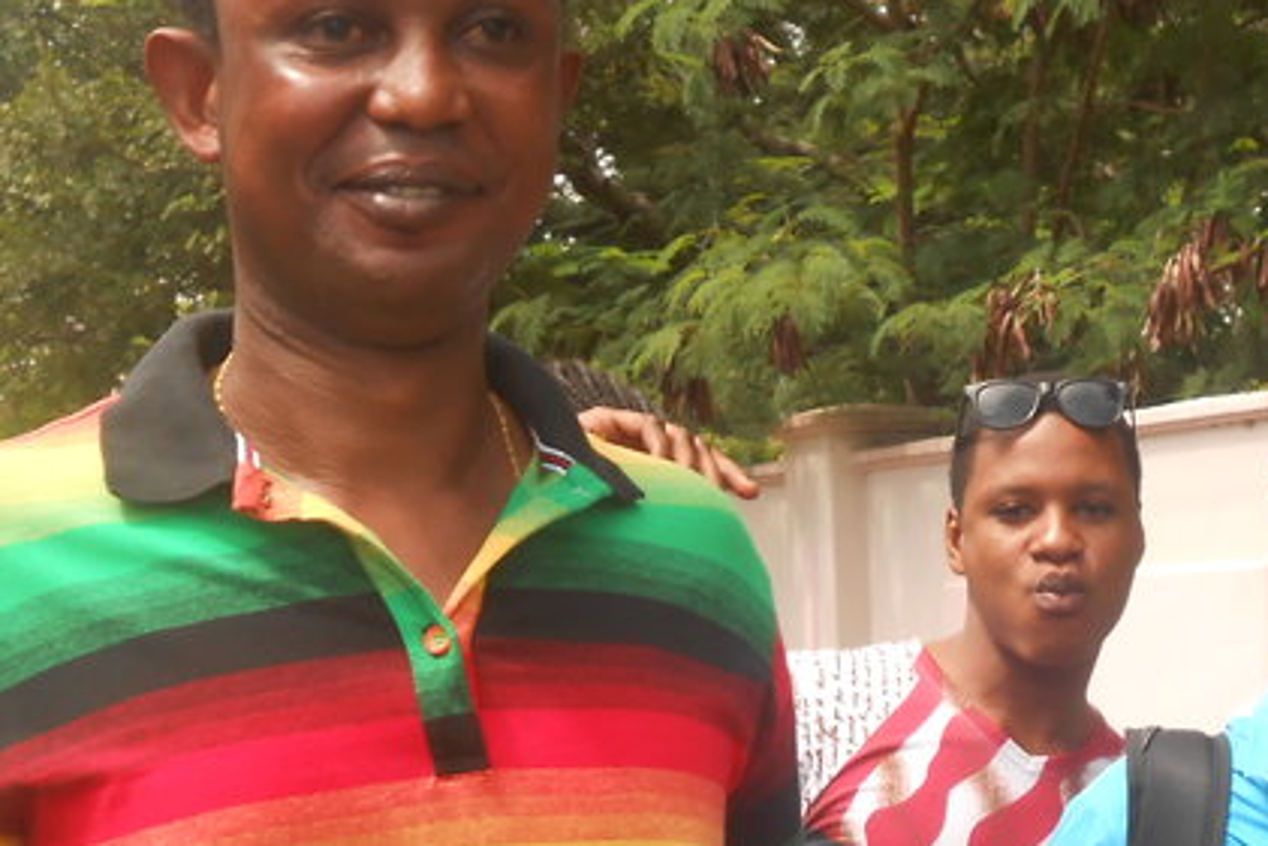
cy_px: 981
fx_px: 4369
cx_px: 578
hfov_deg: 16.5
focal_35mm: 124
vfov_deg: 10.9
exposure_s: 1/160
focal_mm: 8.8
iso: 80
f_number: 4.8
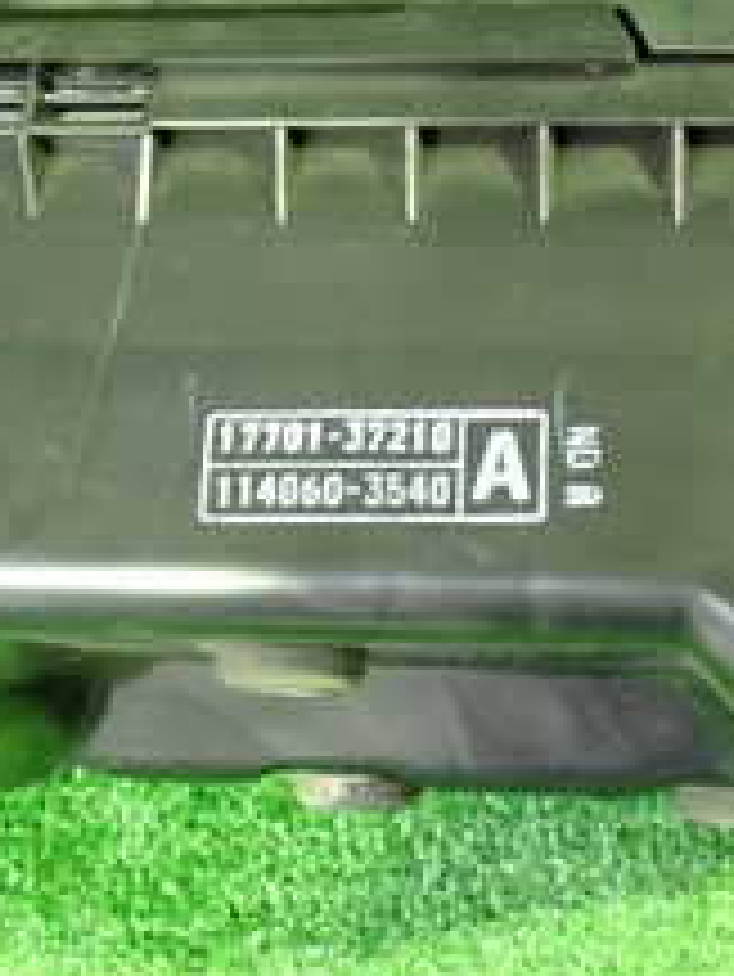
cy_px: 144
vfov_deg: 23.1
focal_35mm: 83
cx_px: 459
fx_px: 2344
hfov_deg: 17.8
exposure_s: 1/13
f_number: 2.3
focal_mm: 5.4
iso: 800
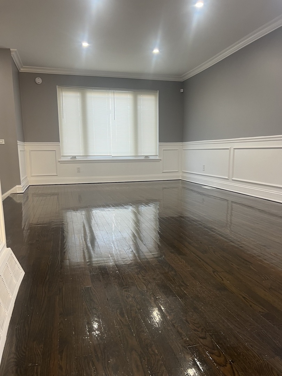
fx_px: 282
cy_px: 188
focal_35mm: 26
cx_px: 141
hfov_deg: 53.1
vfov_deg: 67.3
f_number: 1.5
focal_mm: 5.7
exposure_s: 1/60
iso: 80
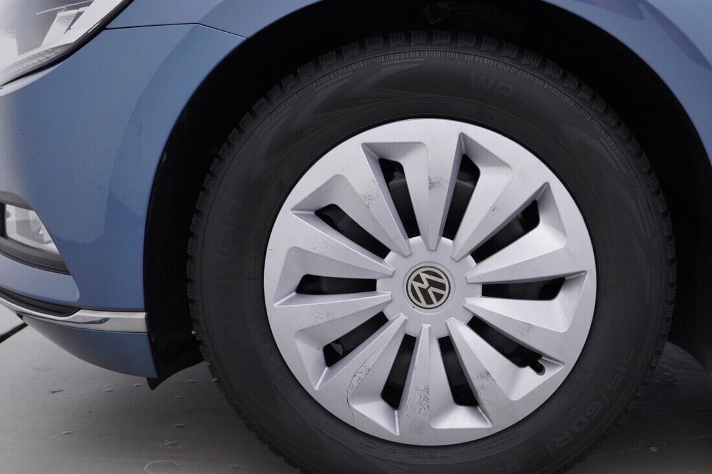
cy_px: 280
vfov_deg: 28.6
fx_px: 929
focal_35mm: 47
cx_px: 424
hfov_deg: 41.7
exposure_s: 1/80
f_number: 4
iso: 125
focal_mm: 24
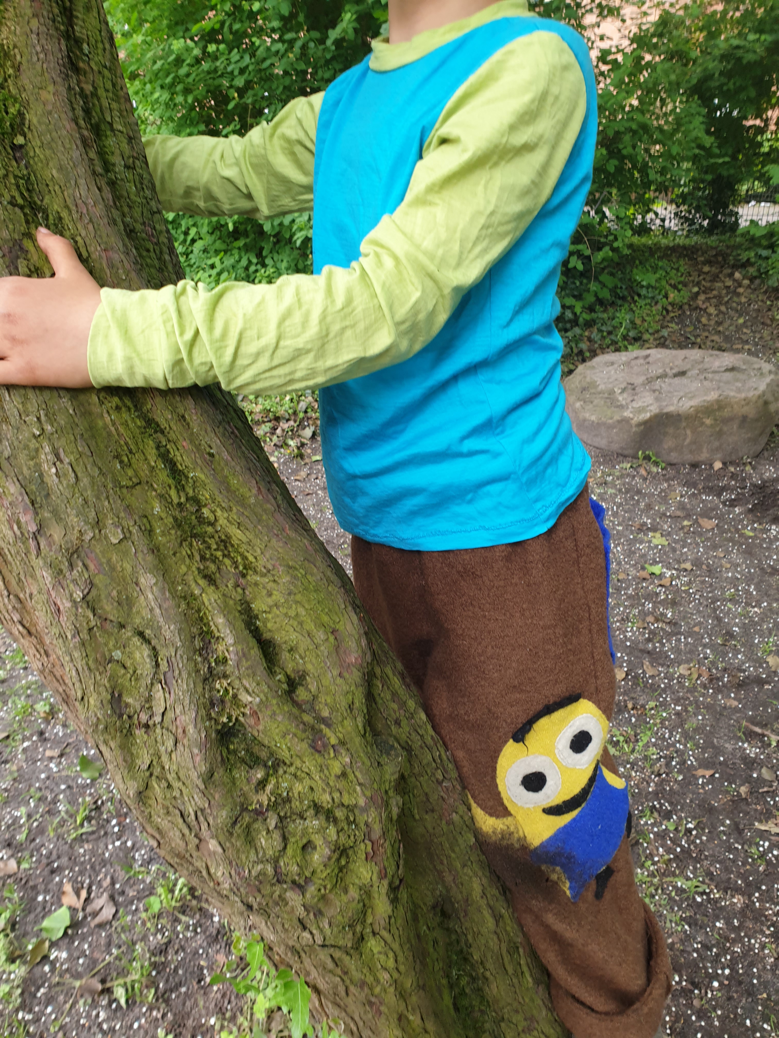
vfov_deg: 67.3
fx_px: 780
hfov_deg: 53.1
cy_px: 519
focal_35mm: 26
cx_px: 390
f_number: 2.4
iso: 80
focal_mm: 4.3
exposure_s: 1/50
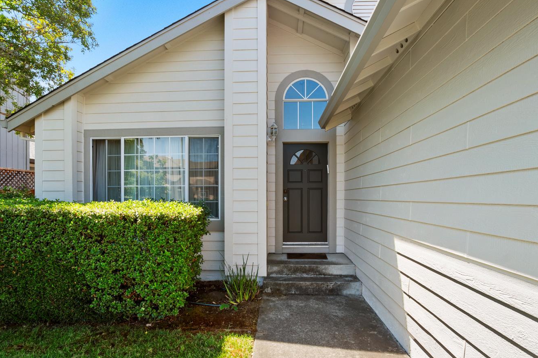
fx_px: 254
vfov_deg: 70.2
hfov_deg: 93.3
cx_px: 270
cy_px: 160
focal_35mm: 17
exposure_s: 1/60
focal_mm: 10
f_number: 8
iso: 100
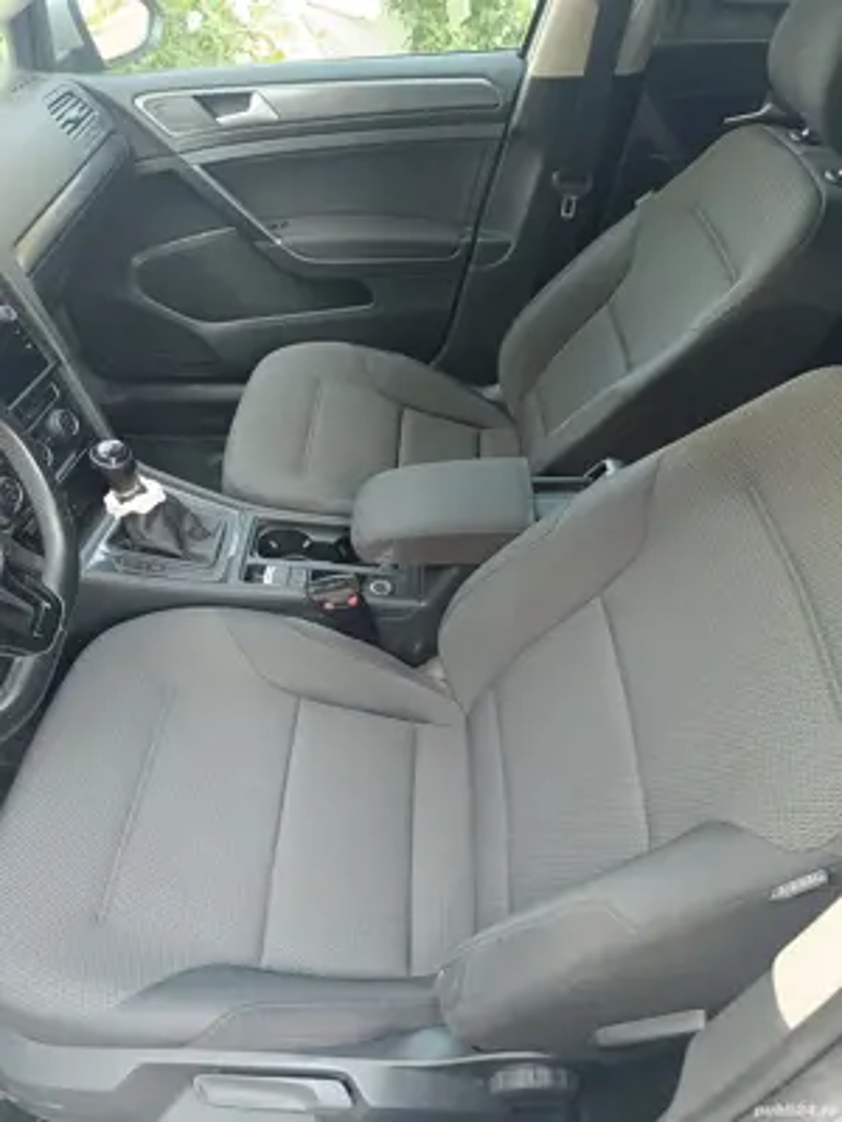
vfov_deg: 71.6
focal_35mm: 24
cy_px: 561
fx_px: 778
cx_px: 421
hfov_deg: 56.8
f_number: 1.88
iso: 321
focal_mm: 5.59
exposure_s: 1/50.1
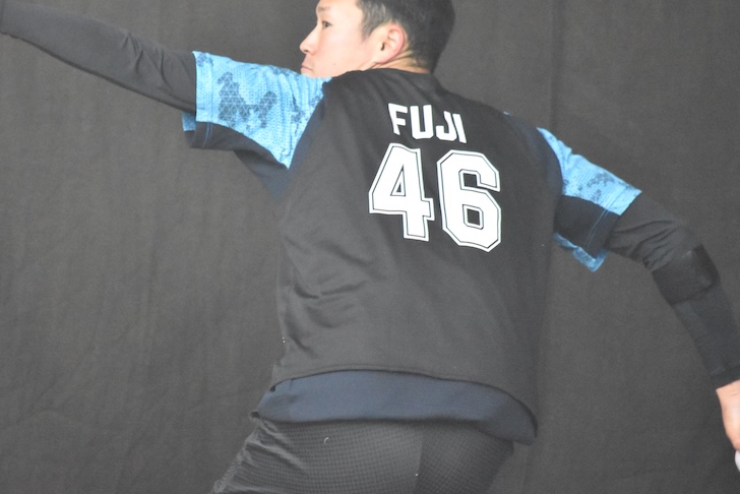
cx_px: 278
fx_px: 13016
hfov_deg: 3.3
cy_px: 153
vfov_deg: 2.2
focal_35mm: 633
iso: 10000
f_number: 5.6
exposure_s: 1/1250
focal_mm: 300
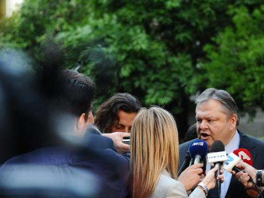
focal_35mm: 170
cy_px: 129
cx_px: 167
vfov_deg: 8.7
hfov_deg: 11.6
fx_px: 1297
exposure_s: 1/125
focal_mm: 116
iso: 2000
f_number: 5.6
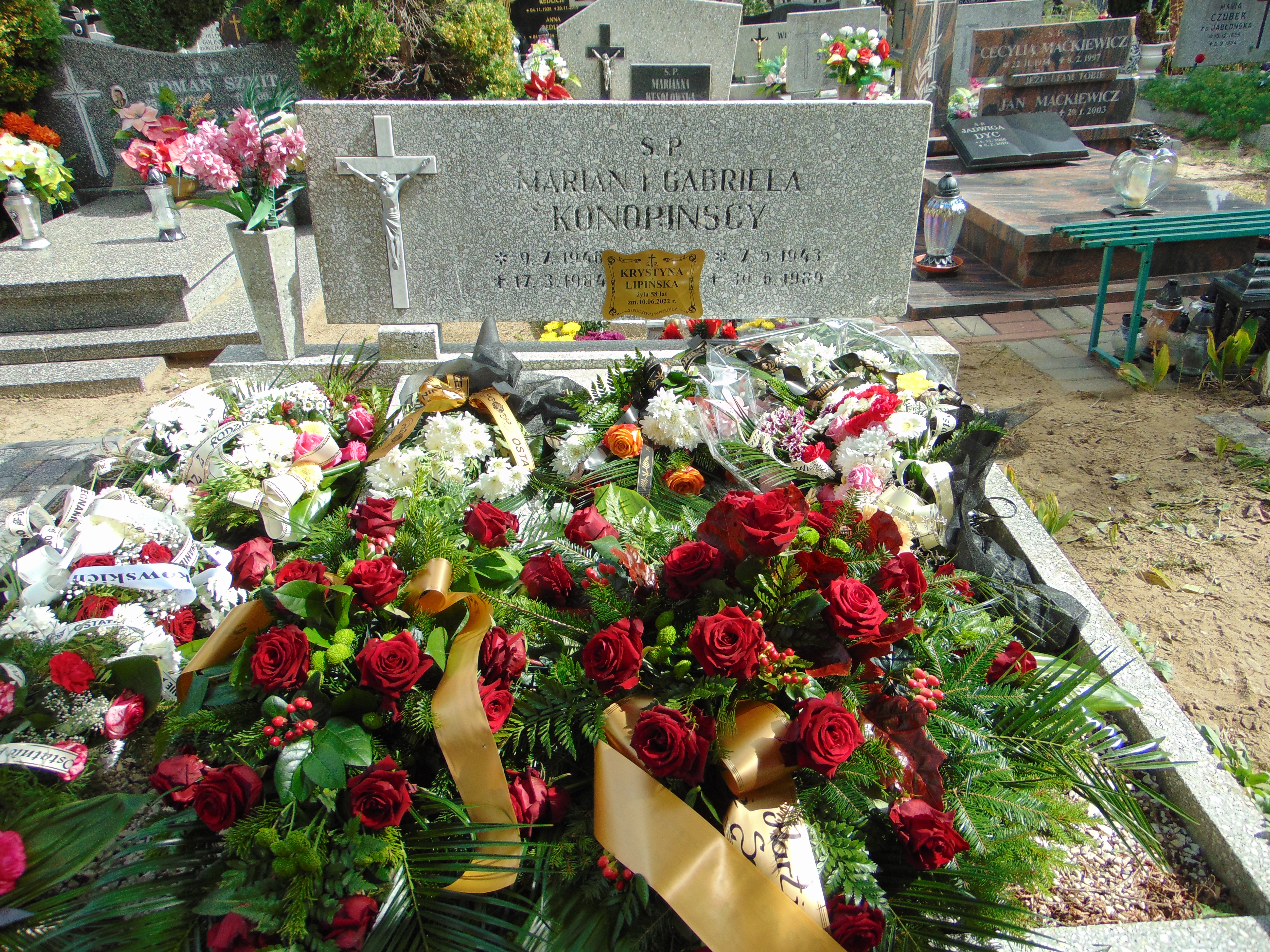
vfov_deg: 54.9
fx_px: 917
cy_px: 476
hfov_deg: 69.4
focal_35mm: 25
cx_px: 635
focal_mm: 4.5
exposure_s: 1/800
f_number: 3
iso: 80
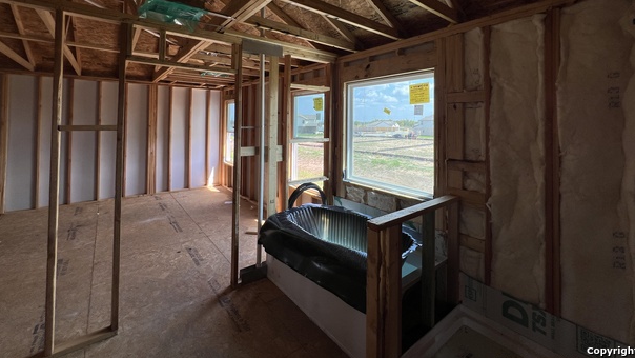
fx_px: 253
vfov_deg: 68.4
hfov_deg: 102.9
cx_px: 334
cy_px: 117
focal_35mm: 15
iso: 32
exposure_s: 1/314
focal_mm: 1.57
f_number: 1.8
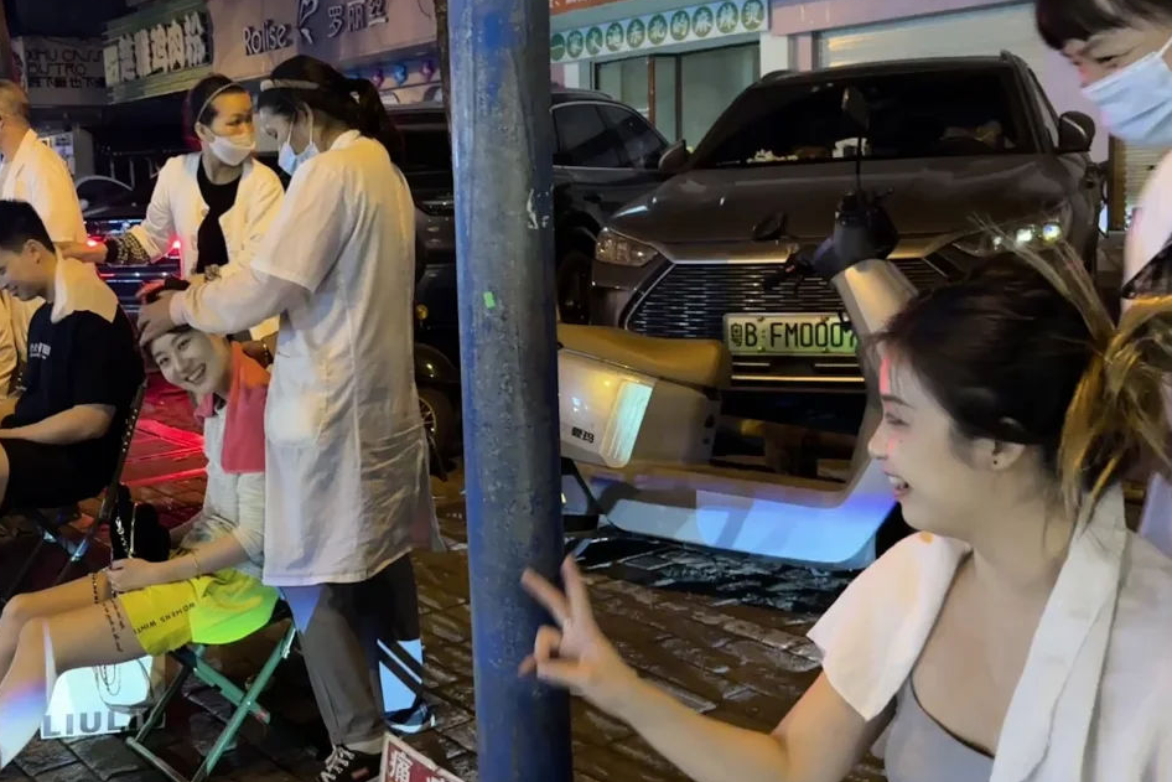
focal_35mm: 38
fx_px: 1237
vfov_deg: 35.1
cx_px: 320
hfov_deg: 49.1
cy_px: 374
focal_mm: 6.76
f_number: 1.78
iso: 640
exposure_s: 1/33
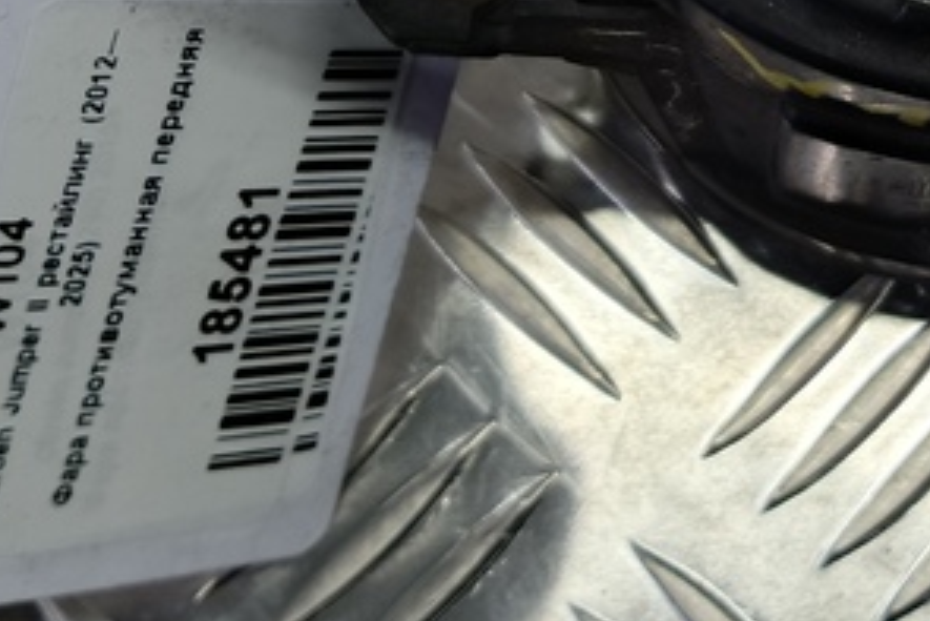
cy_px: -284
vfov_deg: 15.3
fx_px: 2145
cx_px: 943
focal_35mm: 83
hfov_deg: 23.4
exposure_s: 1/66.7
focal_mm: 4.11
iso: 118
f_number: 1.6
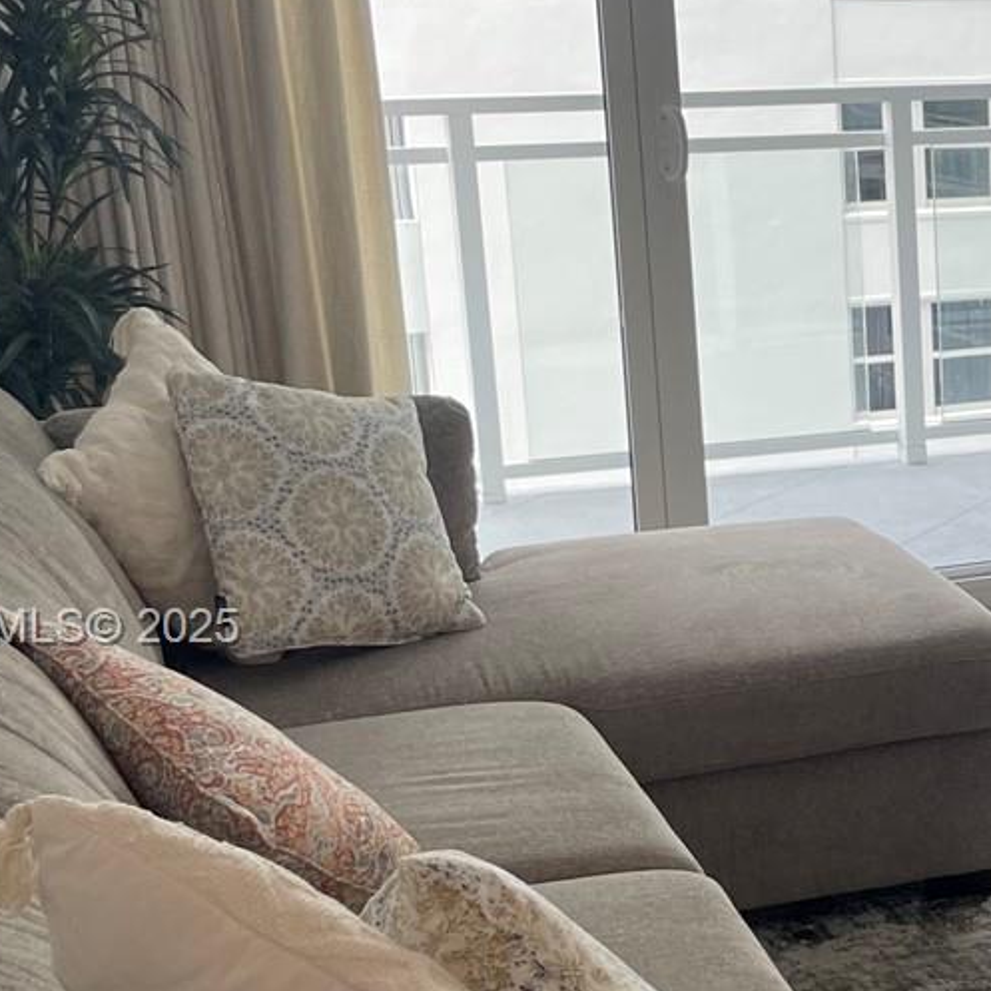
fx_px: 2397
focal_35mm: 74
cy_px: 630
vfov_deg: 23.3
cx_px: 1214
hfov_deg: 21.5
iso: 64
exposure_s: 1/120
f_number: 1.6
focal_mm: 4.2
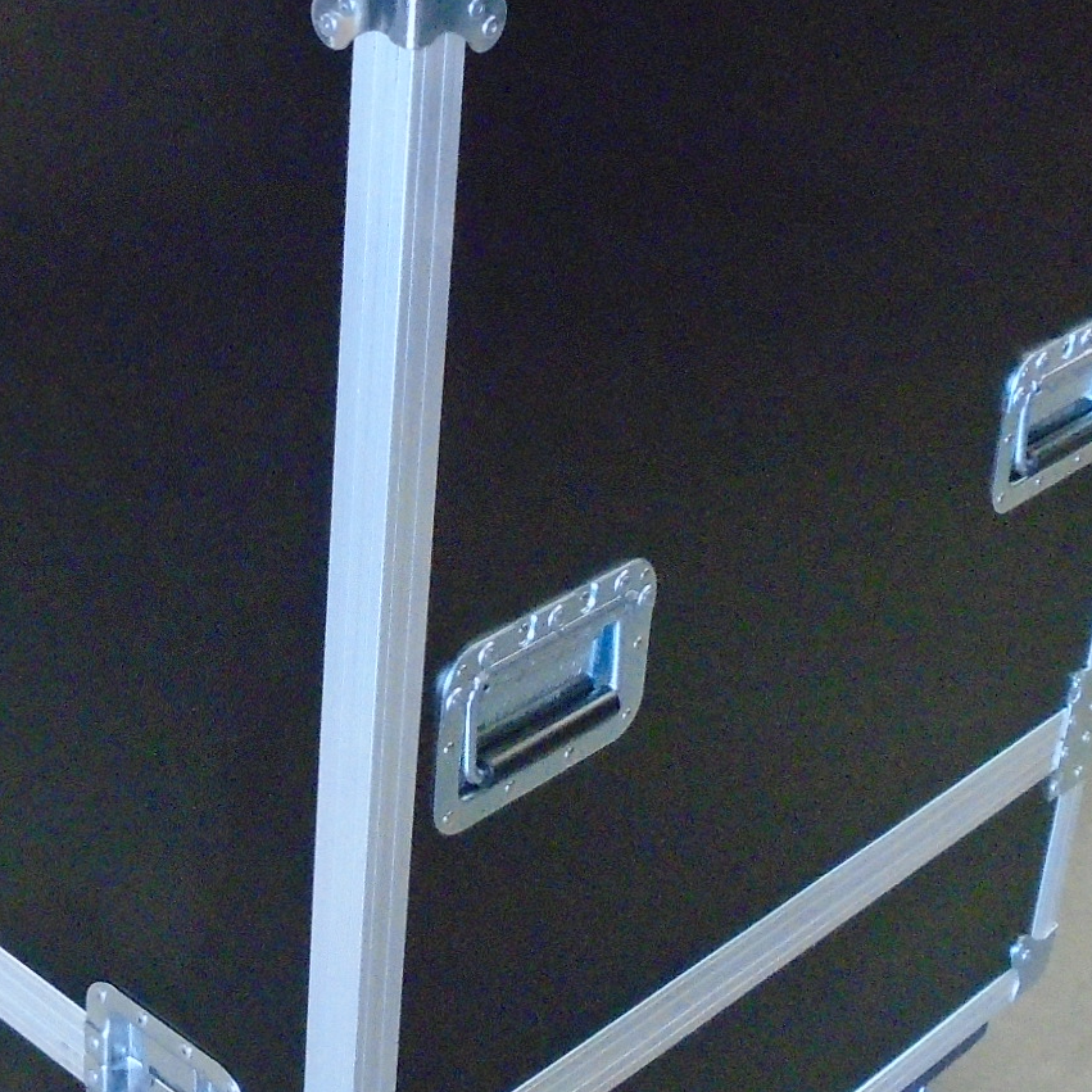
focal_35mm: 70
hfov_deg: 24.3
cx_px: 218
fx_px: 2498
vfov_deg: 24.6
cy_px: 422
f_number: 3.2
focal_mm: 4.6
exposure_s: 1/40
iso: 800
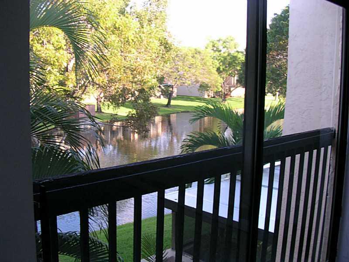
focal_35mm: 37
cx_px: 174
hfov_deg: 50.1
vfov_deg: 38.7
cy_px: 131
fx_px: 373
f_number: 2.7
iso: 100
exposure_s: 1/55.3
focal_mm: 5.6
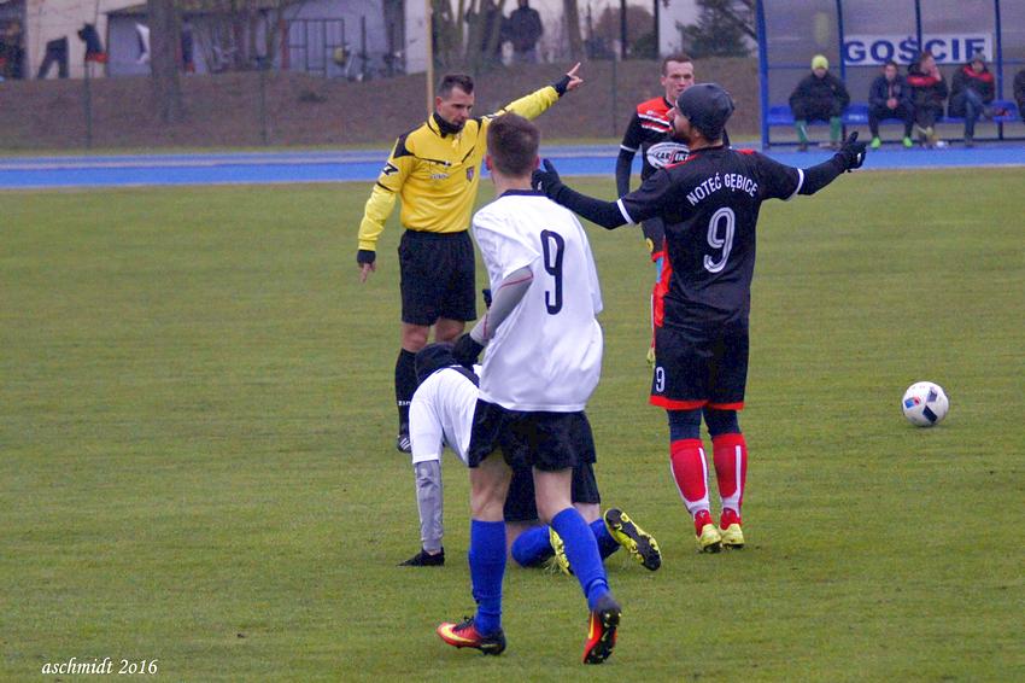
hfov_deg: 10.2
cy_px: 342
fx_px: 5763
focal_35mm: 202
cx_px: 512
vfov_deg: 6.8
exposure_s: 1/640
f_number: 5
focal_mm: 135
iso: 1600
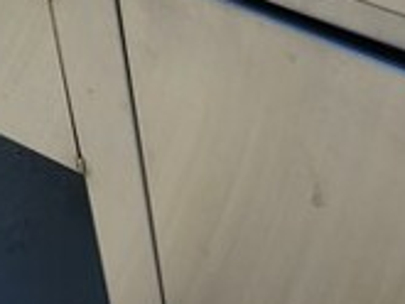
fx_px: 1124
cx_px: 125
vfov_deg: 14.1
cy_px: -199
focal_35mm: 96
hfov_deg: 20.3
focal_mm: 4.3
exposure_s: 1/740
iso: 50
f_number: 2.4
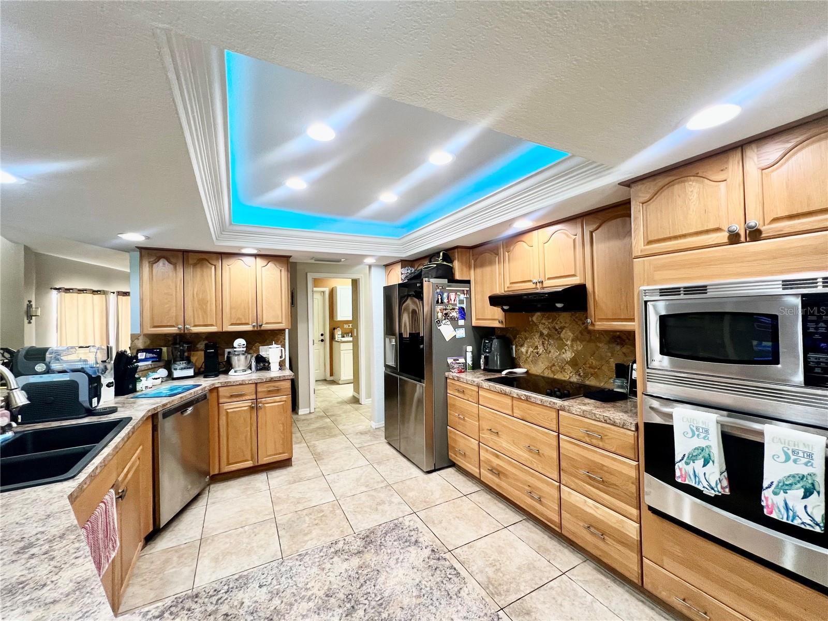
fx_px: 311
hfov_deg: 106.2
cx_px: 414
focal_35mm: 13
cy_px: 310
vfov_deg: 89.9
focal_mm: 1.57
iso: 125
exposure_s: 1/60
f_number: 1.8
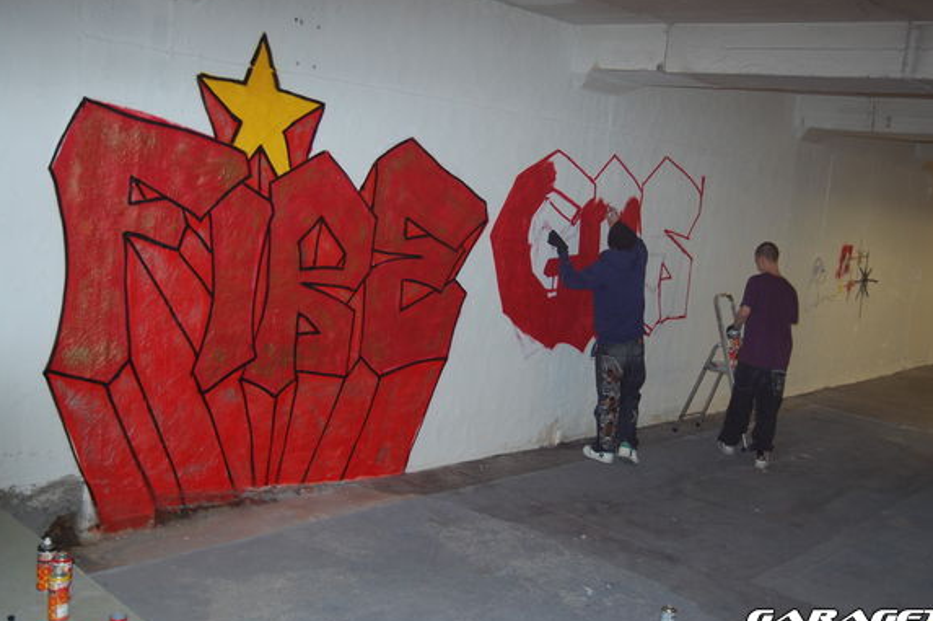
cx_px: 505
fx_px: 998
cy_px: 287
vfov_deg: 34.5
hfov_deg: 50.0
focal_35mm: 39
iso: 400
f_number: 3.8
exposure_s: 1/60
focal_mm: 23
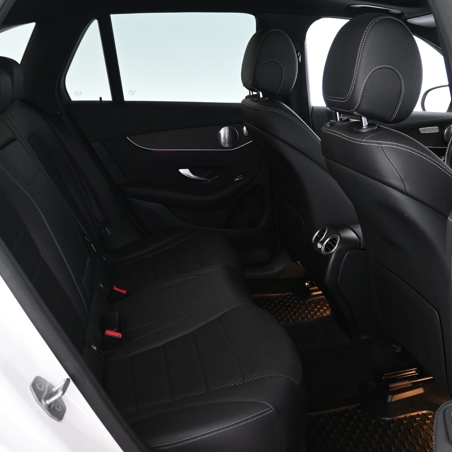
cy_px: 225
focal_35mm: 39
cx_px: 241
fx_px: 576
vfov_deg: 42.8
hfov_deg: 42.8
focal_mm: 20
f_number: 3.8
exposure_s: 1/30
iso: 2500
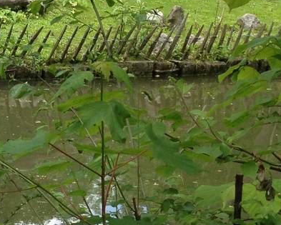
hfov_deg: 12.3
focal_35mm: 139
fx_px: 1157
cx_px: -271
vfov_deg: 10.7
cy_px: 339
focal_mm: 4.28
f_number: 2.4
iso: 50
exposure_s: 1/307
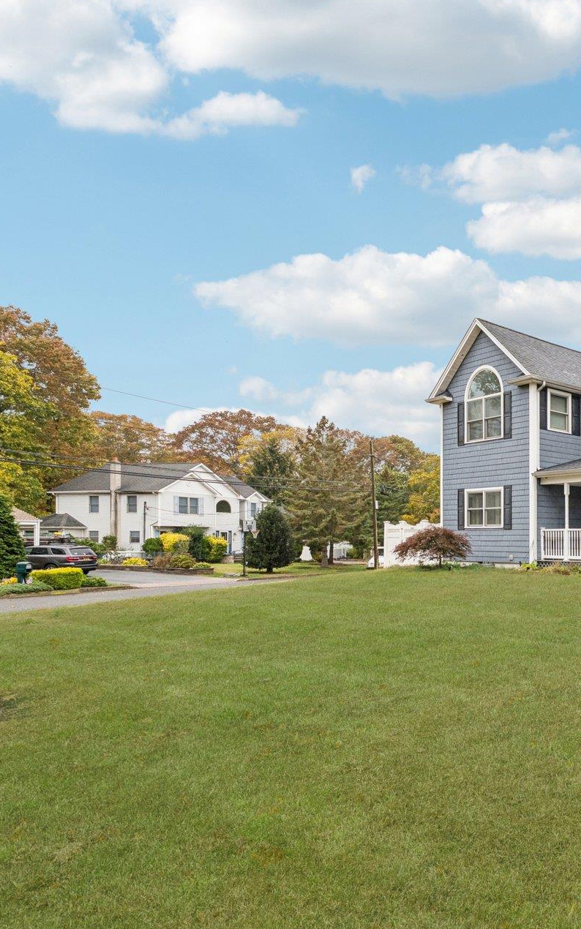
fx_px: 583
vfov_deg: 77.1
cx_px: 675
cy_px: 490
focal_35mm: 23
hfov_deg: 40.1
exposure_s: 1/640
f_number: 6.3
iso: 640
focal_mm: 14
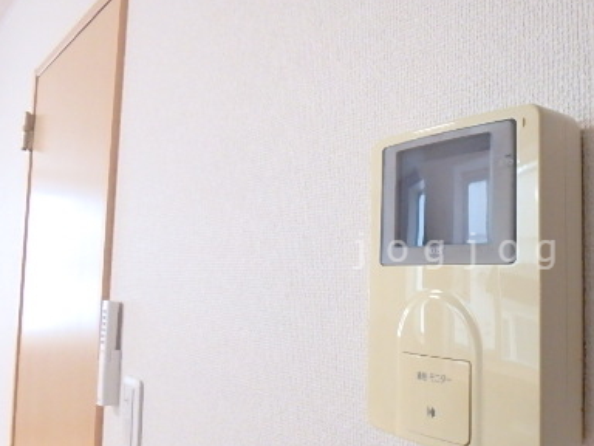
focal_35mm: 35
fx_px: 601
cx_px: 458
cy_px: 251
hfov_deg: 50.1
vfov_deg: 40.6
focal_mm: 3.7
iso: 800
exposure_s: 1/80
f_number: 3.5
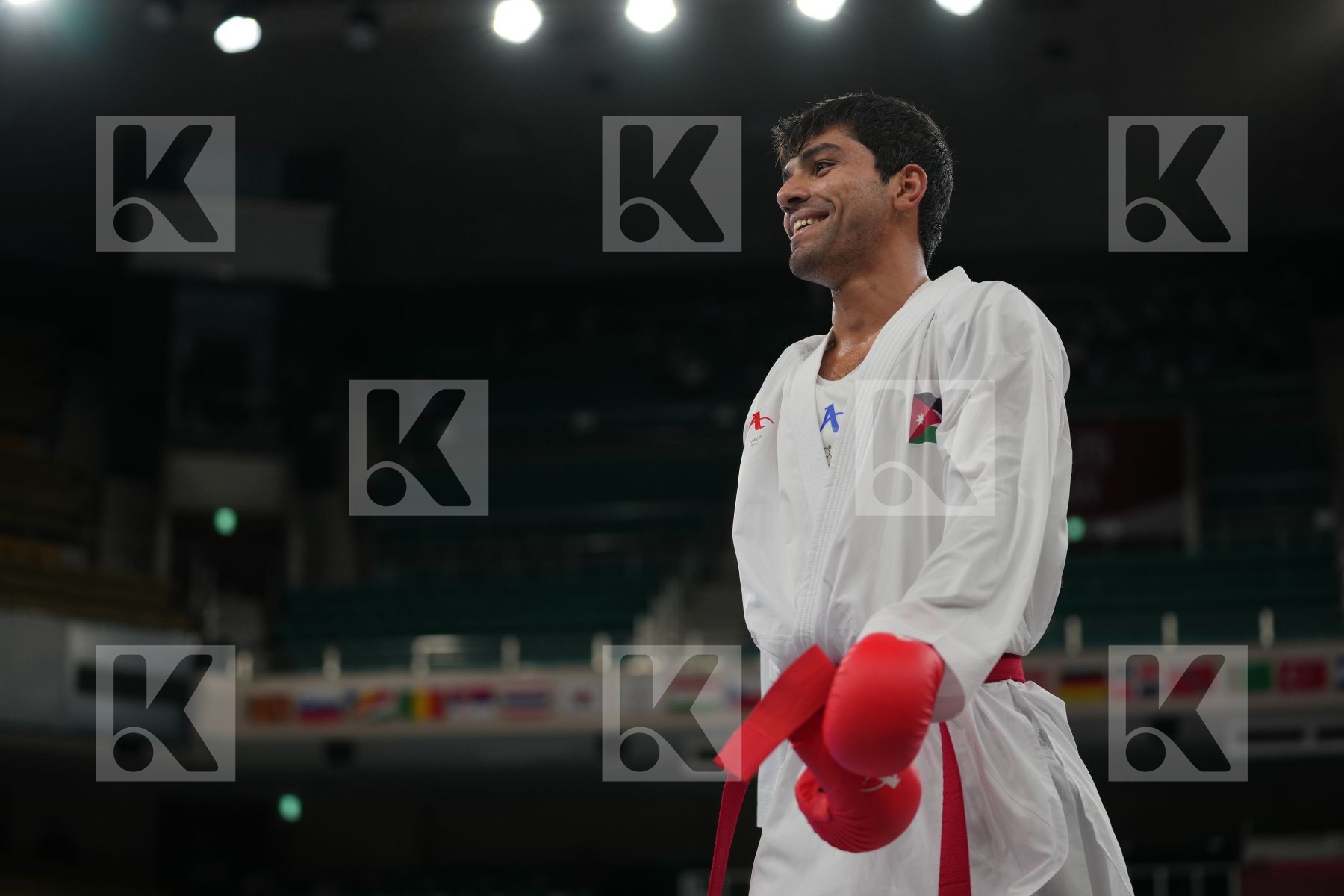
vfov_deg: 18.7
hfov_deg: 27.7
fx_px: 2725
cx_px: 672
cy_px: 448
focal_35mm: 73
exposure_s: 1/1000
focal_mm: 73
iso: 500
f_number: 2.8
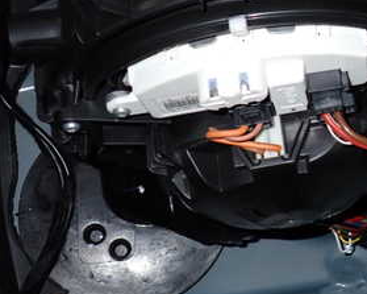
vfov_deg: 24.1
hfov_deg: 27.7
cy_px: 104
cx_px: 392
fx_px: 684
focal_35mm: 63
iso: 200
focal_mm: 5.4
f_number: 6.3
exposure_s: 1/30
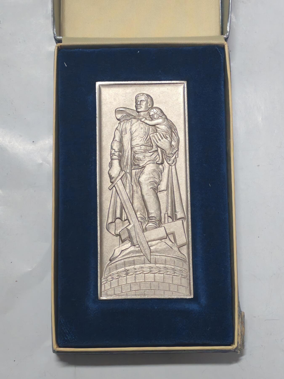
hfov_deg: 21.6
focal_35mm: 68
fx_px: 744
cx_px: 142
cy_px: 190
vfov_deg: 28.6
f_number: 1.95
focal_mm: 5.52
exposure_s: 1/33
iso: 800
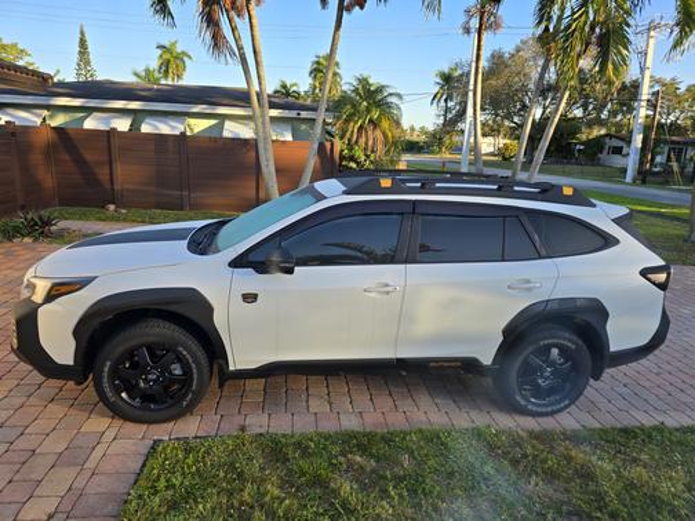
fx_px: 462
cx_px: 348
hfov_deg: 73.9
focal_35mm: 23
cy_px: 260
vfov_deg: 58.9
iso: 12
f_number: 1.7
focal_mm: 6.3
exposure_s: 1/225
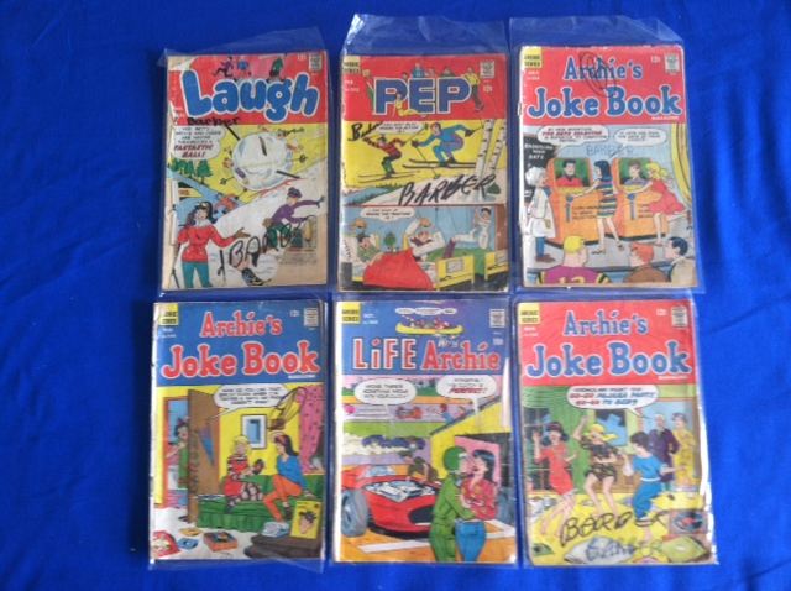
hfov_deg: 52.7
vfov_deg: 40.6
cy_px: 296
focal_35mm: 35
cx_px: 396
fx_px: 799
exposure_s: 1/20
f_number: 2.8
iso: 80
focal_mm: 3.85
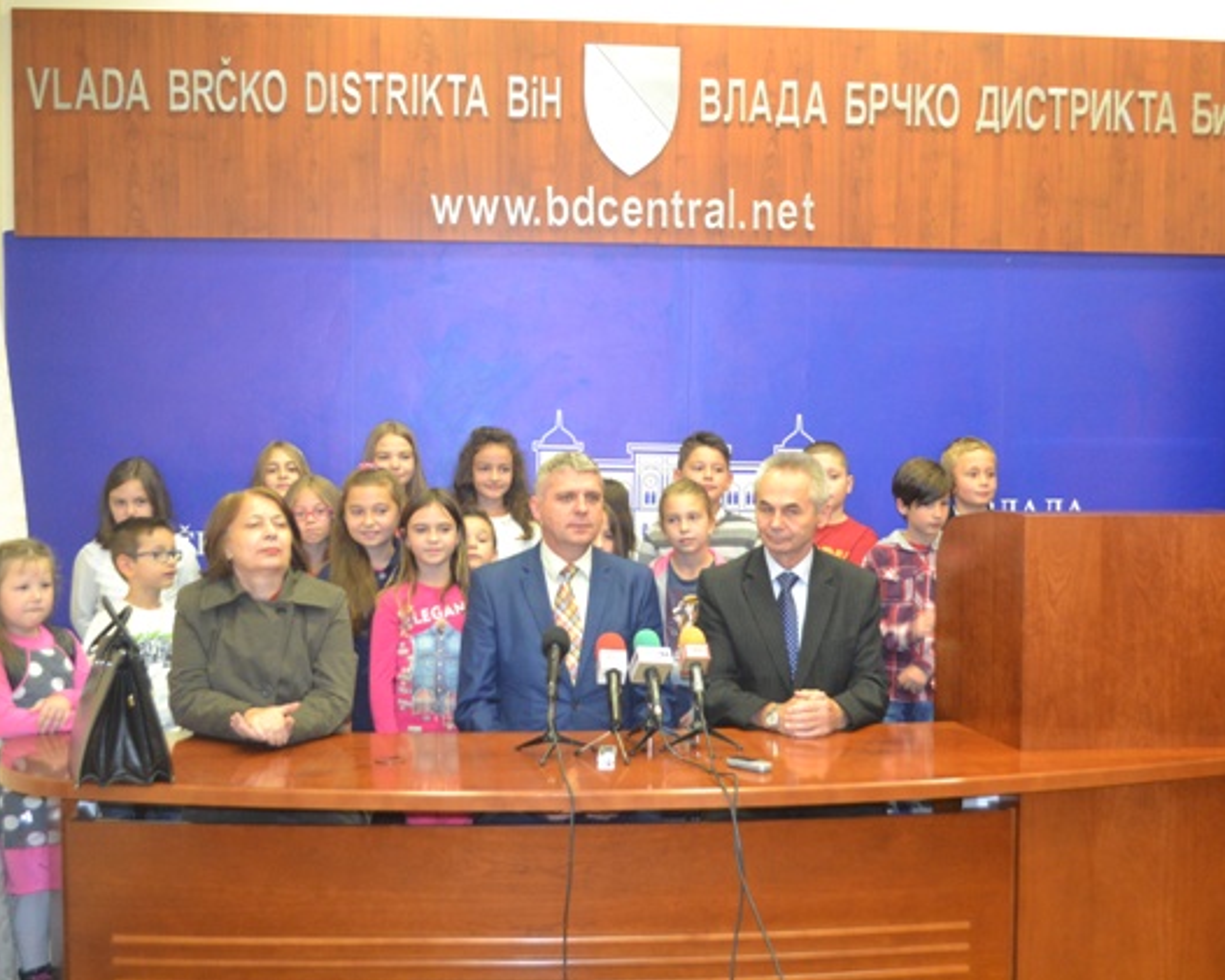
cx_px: 668
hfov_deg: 38.7
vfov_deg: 31.5
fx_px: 1741
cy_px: 488
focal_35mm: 48
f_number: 4.5
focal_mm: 28
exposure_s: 1/60
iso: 2200
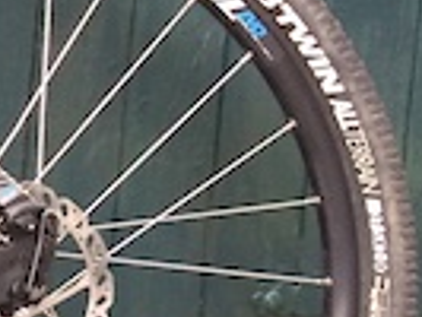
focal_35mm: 174
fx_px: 2123
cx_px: -771
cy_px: 139
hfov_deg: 9.4
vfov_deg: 8.5
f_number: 2.2
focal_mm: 4.15
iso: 32
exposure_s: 1/33
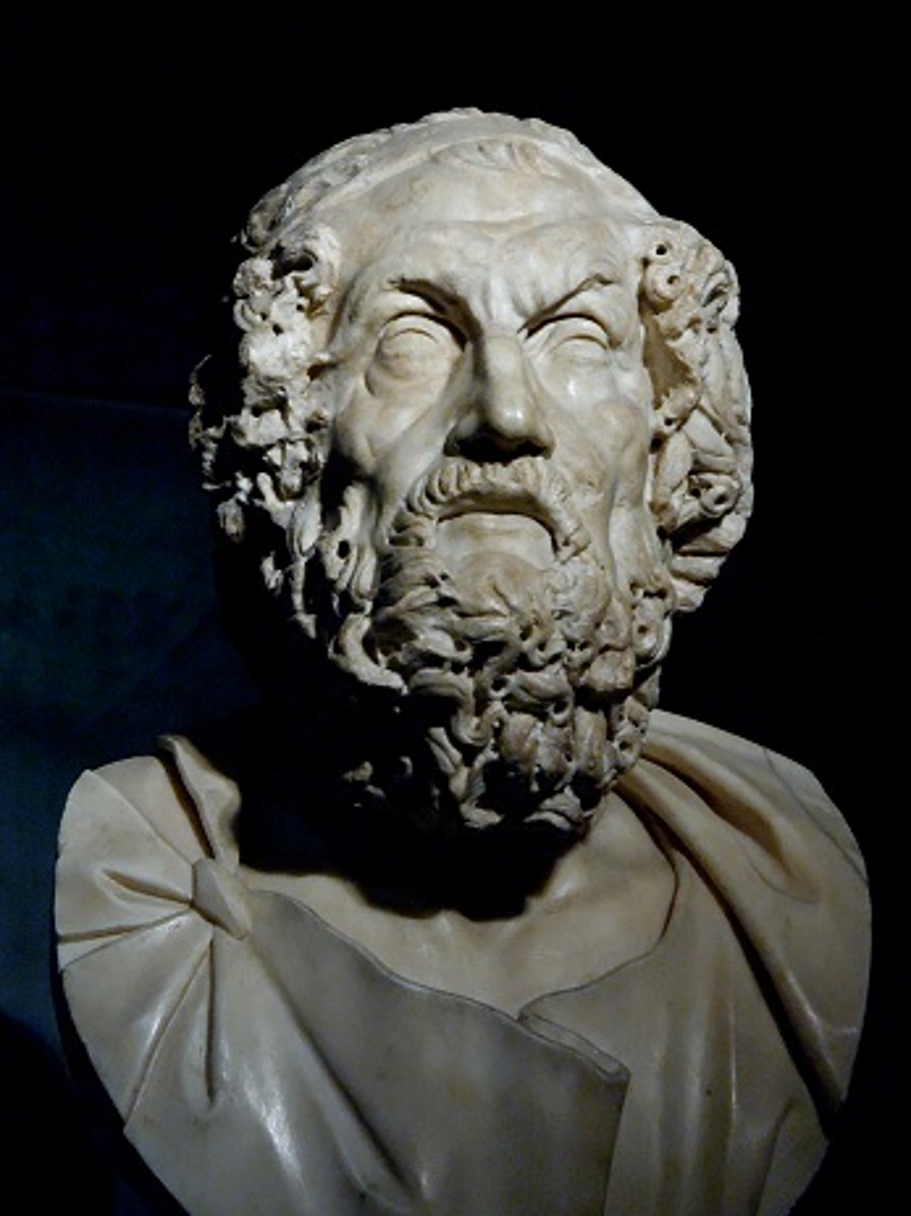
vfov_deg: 17.1
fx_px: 4037
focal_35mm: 115
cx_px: 457
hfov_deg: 12.9
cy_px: 671
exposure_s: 1/80
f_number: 4.5
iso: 1000
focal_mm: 70
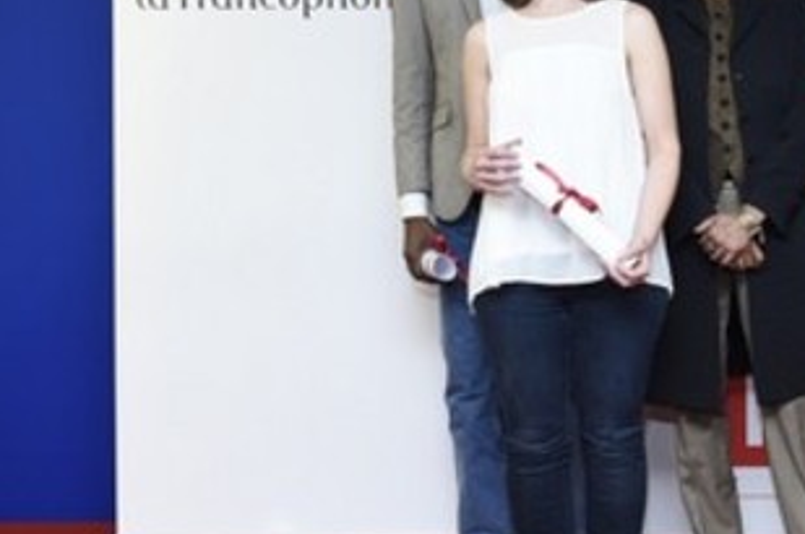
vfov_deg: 24.0
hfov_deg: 32.7
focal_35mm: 56
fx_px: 1250
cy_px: 197
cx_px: 813
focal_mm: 27
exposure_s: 1/80
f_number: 5.6
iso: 1000
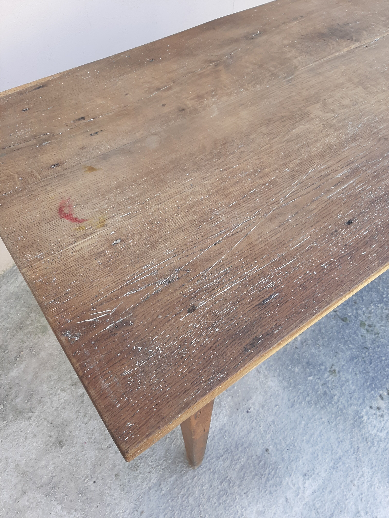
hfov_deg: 53.1
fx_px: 390
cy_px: 259
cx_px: 194
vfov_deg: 67.3
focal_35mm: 26
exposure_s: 1/206
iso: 40
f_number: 1.7
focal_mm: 3.93
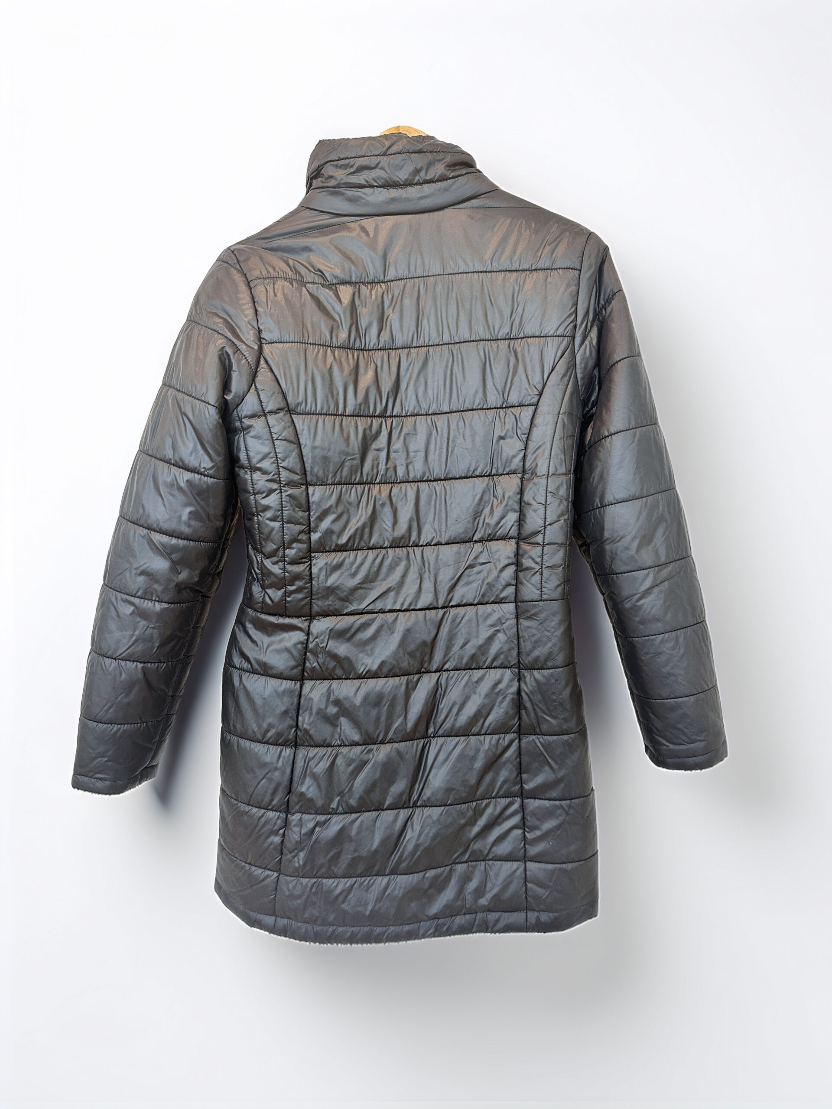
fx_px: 769
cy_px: 554
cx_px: 416
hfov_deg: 56.8
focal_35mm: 24
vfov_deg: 71.6
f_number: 1.78
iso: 200
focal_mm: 6.86
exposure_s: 1/100
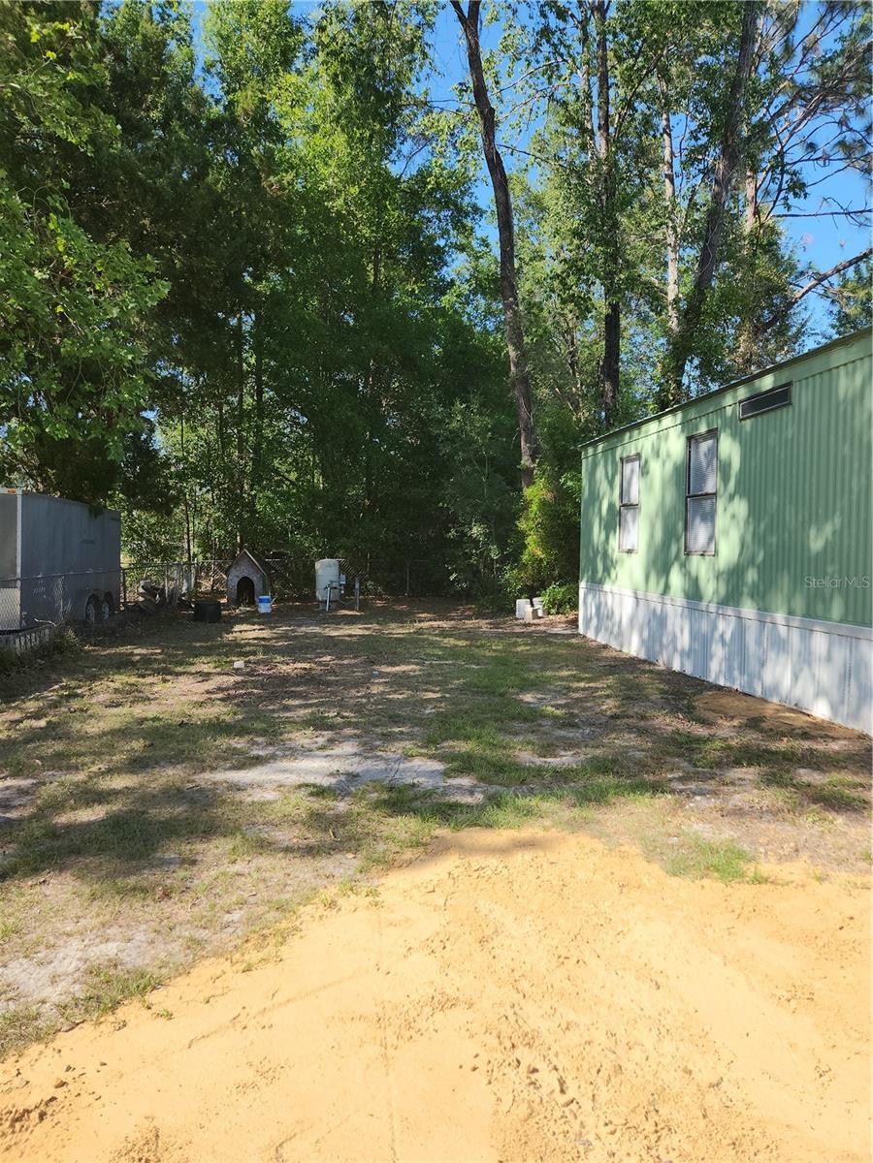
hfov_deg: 58.9
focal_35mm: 23
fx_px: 773
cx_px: 436
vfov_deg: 73.9
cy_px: 582
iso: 20
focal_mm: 5.4
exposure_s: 1/775
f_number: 1.8
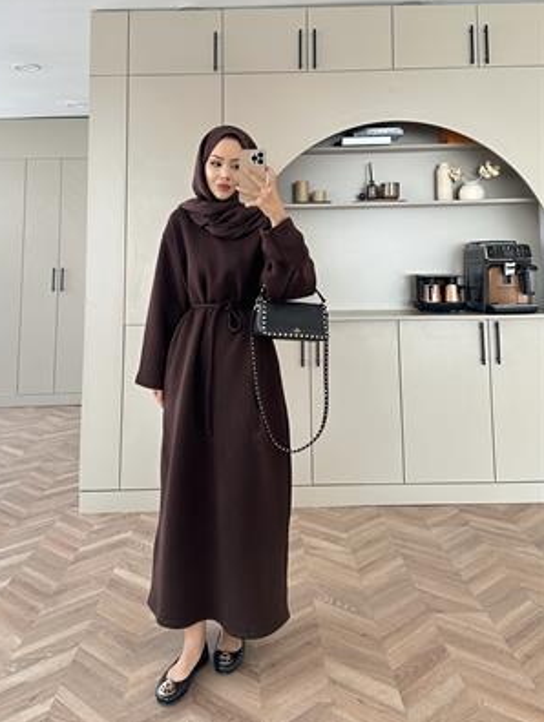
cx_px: 263
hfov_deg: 55.0
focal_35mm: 25
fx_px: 523
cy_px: 353
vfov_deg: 69.3
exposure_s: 1/121
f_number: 1.78
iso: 160
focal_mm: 6.86
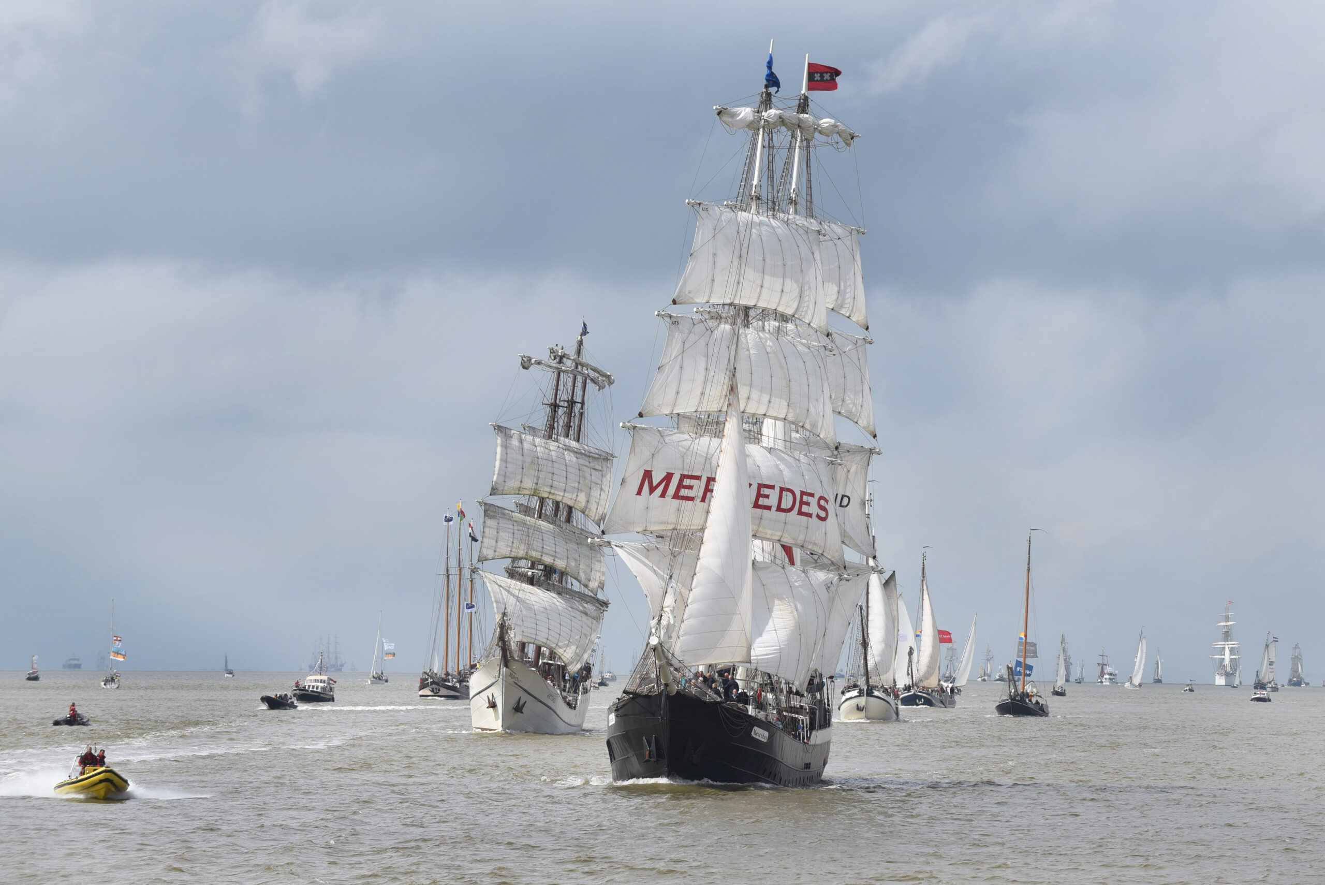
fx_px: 5707
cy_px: 442
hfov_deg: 13.2
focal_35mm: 155
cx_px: 662
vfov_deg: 8.9
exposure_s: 1/800
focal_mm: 155
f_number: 7.1
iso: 160
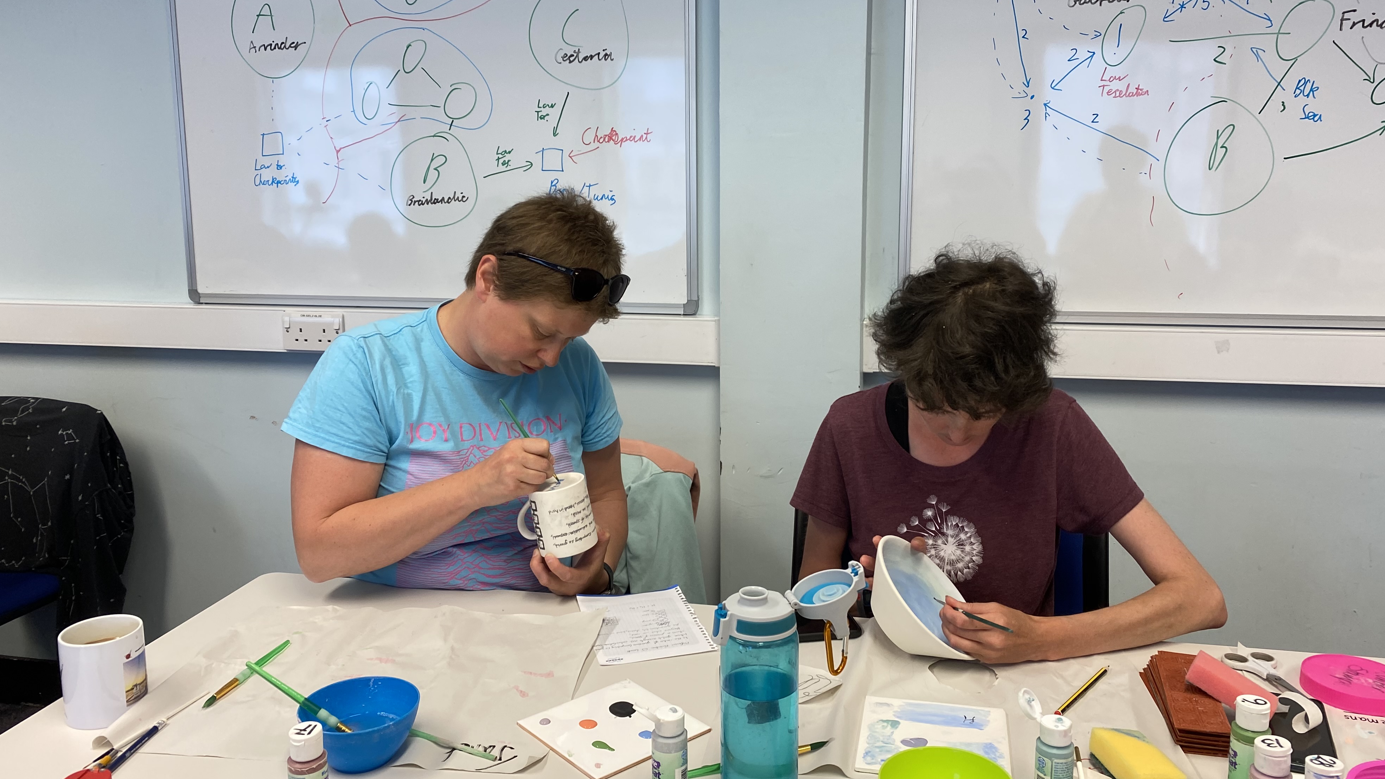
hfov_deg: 66.1
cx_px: 698
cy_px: 350
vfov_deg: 40.1
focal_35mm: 29
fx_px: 1065
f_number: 1.8
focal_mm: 4.25
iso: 80
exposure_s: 1/100
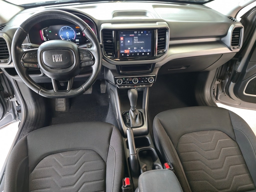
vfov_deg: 58.9
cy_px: 96
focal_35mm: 23
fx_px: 170
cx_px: 128
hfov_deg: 73.9
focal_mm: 6.3
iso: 500
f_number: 1.7
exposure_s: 1/40
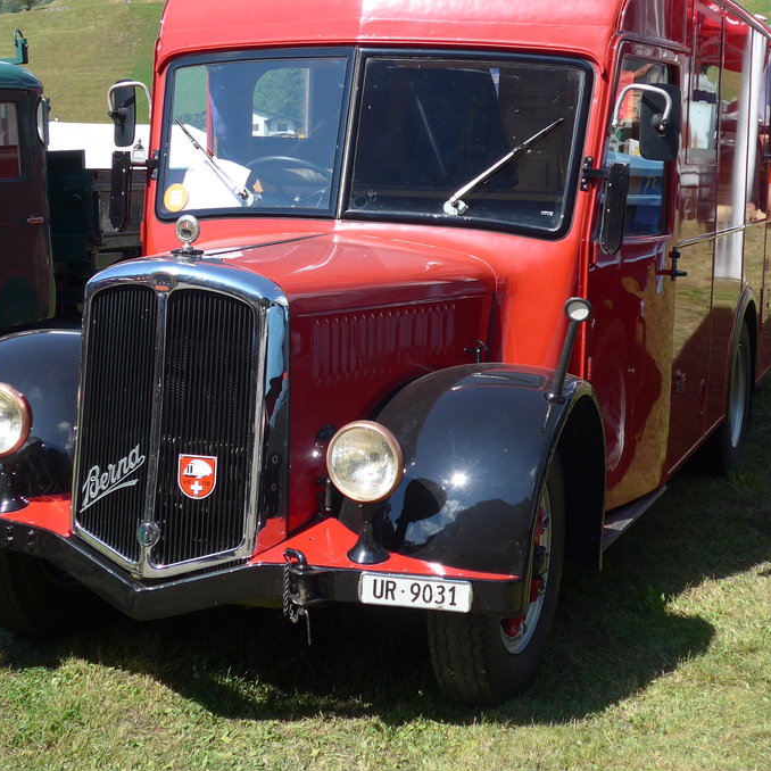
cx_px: 346
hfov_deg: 28.1
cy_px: 302
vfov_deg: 28.1
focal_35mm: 61
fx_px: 1537
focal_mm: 8
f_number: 2.8
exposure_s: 1/1000
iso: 80
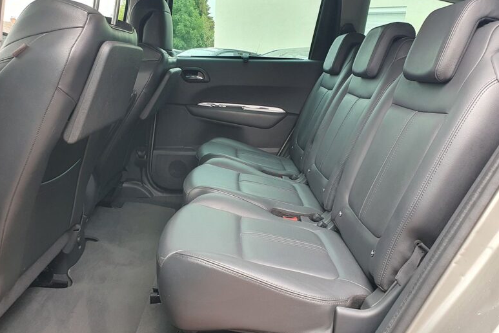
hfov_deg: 65.5
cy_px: 147
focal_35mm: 28
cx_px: 252
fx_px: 388
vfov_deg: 46.3
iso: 100
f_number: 2.4
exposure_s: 1/100
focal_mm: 4.32
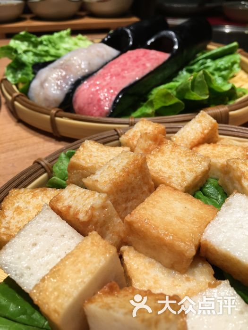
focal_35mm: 29
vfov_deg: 61.7
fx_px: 277
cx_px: 124
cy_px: 165
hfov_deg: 48.2
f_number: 2.2
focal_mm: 4.15
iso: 32
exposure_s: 1/50
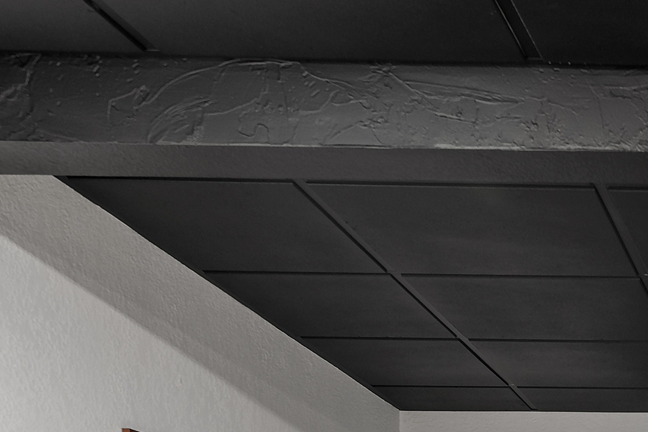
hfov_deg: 22.7
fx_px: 1386
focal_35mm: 77
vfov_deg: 16.1
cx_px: 903
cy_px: 659
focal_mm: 22
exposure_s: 1/1.25
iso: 100
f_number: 6.3
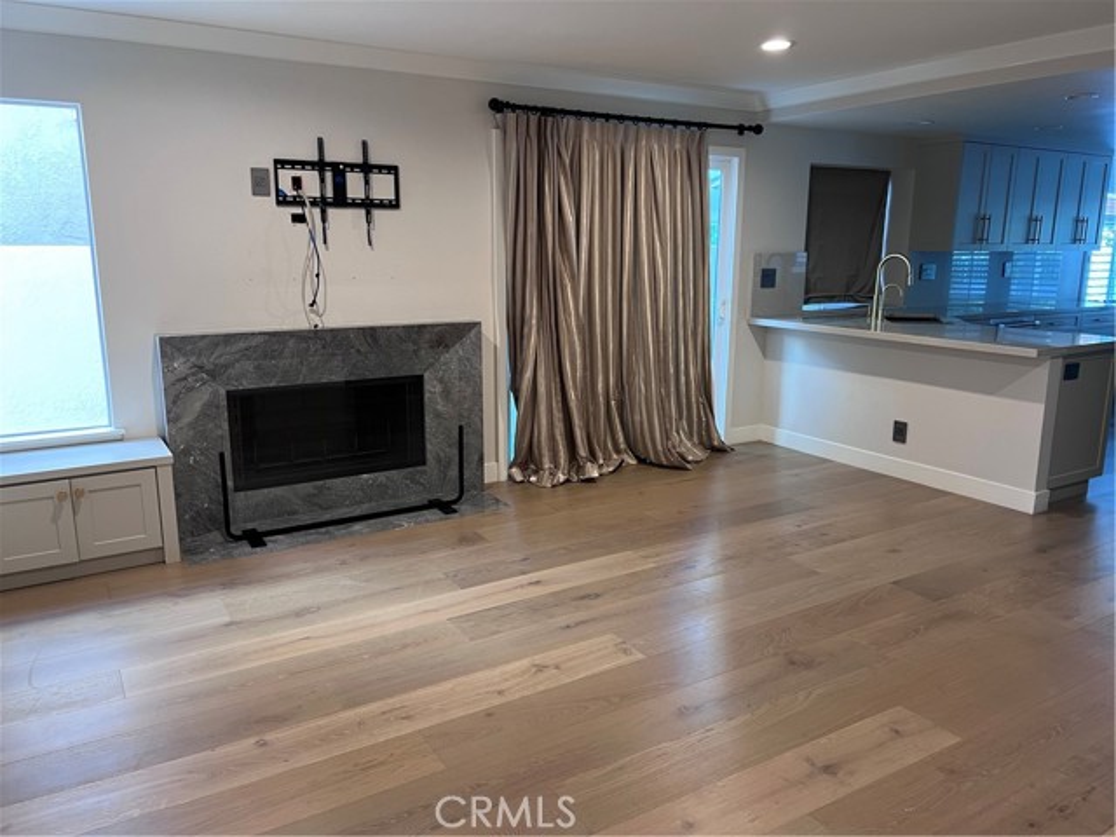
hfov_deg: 67.3
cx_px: 558
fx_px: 838
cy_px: 418
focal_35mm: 26
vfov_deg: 53.1
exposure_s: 1/60
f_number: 1.5
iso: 125
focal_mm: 5.7
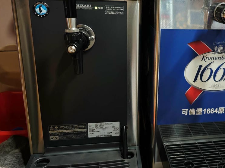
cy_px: 68
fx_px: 240
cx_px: 167
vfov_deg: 38.5
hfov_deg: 48.3
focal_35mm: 37
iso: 2000
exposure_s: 1/360
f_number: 1.63
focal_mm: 8.72
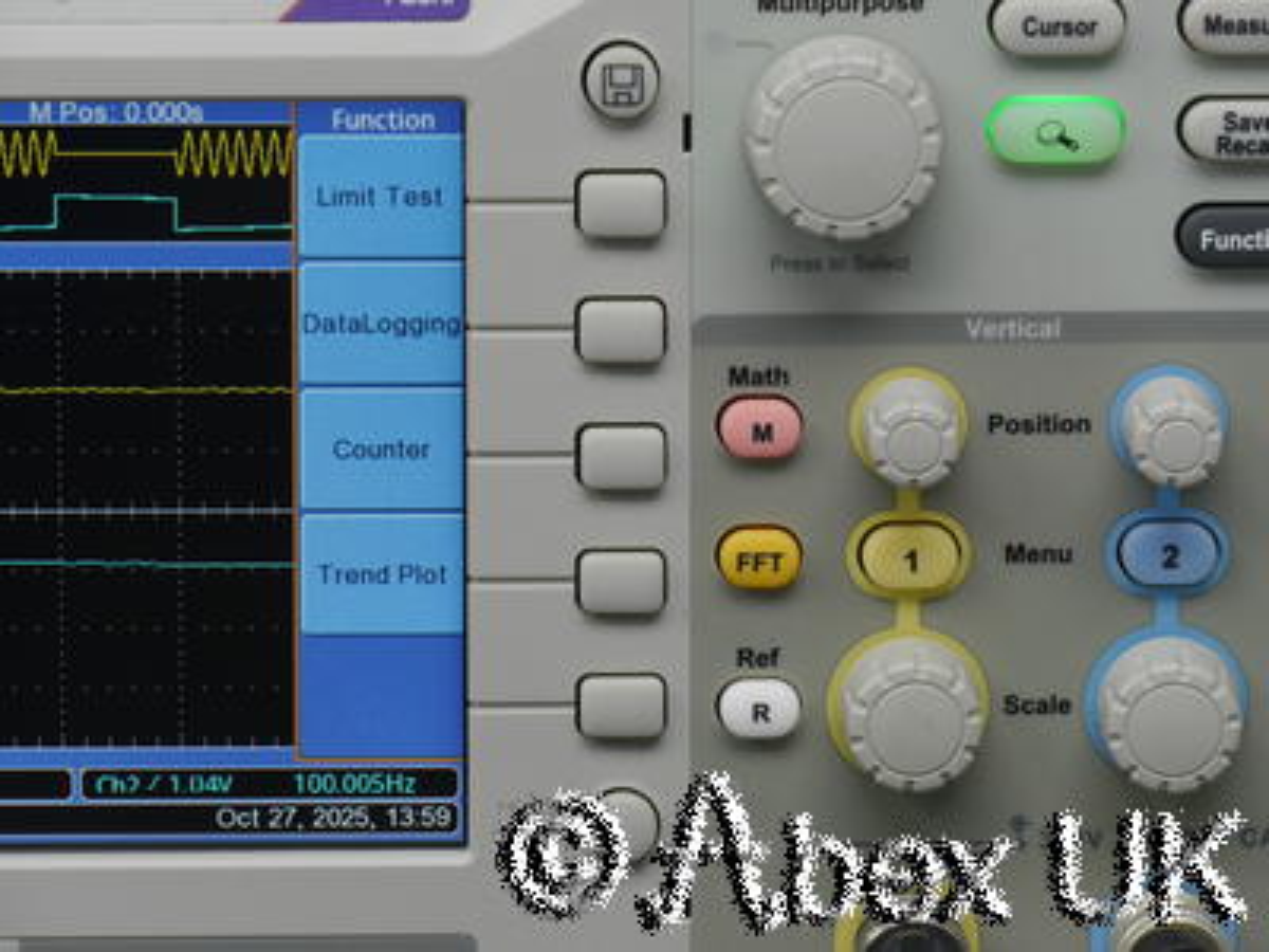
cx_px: 634
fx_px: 10265
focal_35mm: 280
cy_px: 476
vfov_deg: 5.3
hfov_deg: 7.1
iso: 400
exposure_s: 1/13
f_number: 11
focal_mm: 140
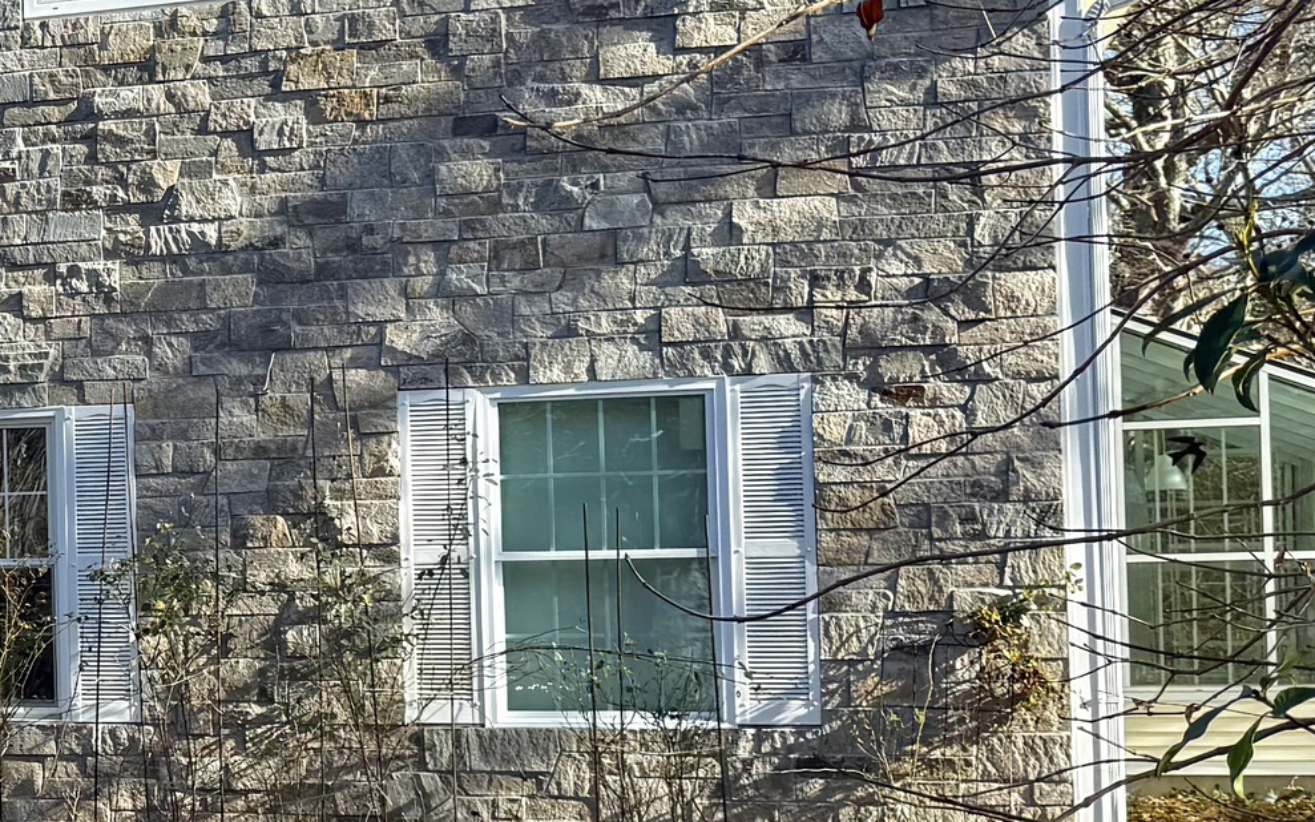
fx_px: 2831
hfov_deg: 23.1
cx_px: -415
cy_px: 487
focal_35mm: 79
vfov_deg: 16.5
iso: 80
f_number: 1.78
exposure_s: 1/1585
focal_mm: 6.76
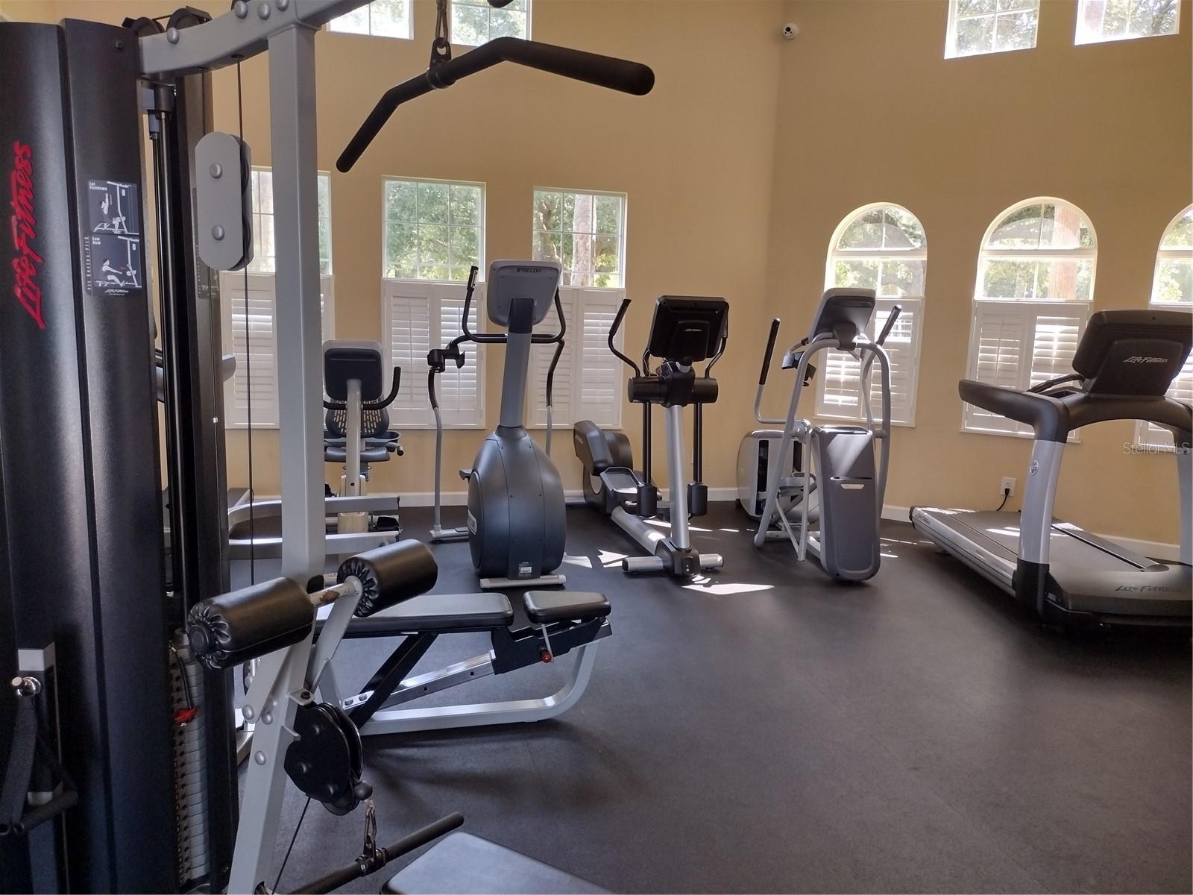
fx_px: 931
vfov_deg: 51.4
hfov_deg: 65.3
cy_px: 448
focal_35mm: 27
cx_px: 596
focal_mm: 4.71
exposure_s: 1/120
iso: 154
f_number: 1.7
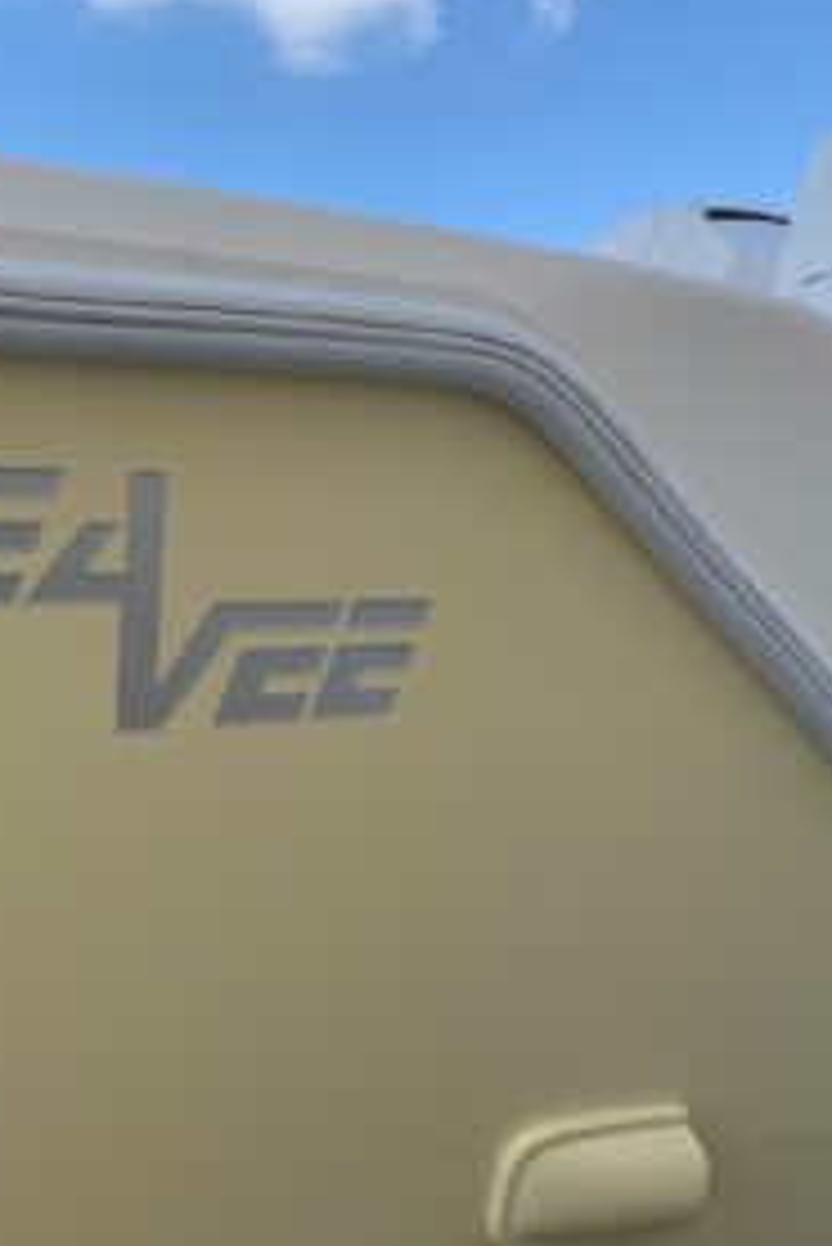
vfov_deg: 51.9
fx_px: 1281
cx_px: 497
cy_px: 612
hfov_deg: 35.9
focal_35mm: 37
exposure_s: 1/871
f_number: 1.8
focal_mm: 4.25
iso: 25
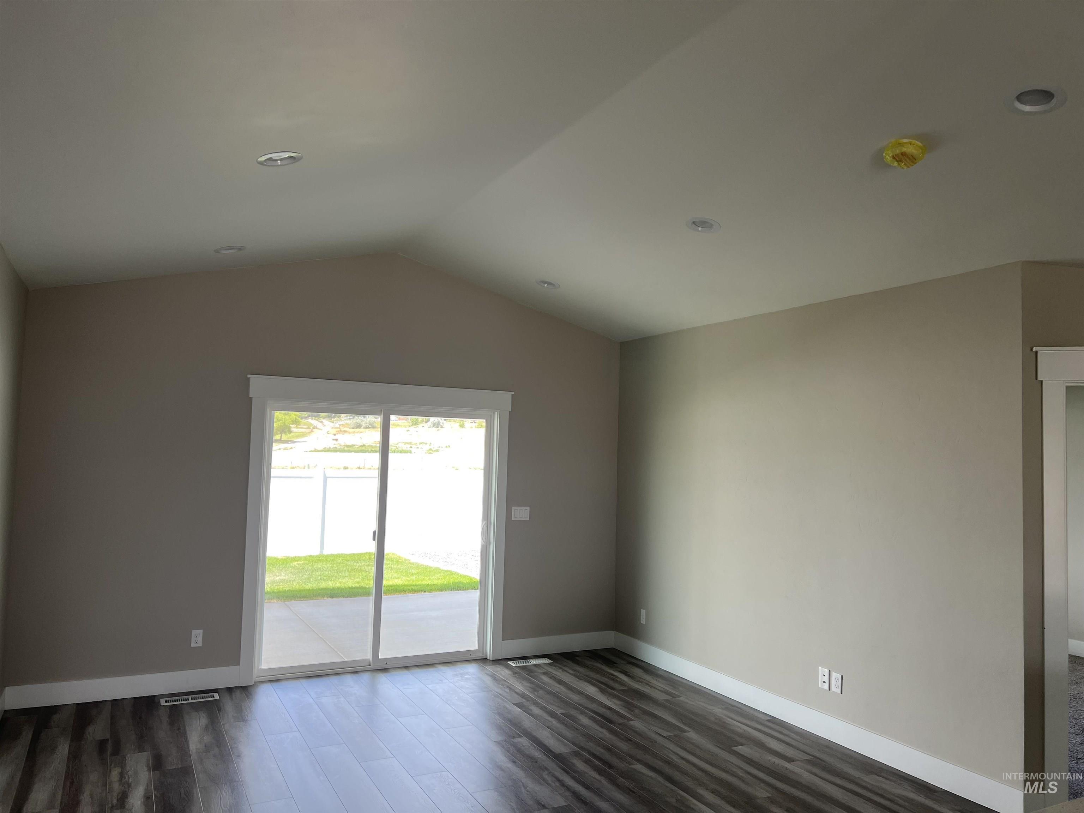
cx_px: 542
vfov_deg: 53.1
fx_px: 814
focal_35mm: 26
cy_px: 406
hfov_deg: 67.3
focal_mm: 5.7
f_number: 1.5
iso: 32
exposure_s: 1/133
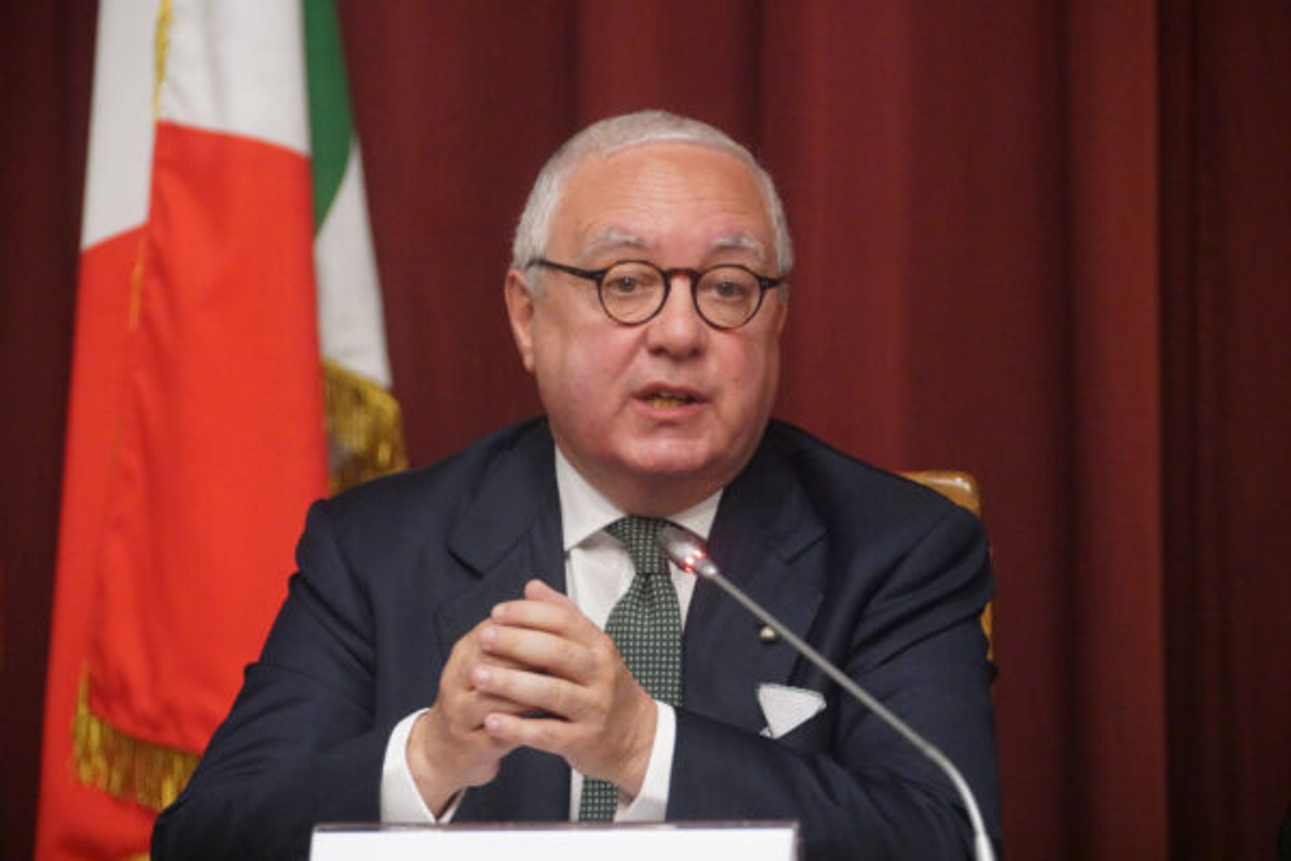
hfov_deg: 6.2
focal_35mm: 330
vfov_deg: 4.2
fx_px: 11833
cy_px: 430
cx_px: 646
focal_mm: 330
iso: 16000
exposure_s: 1/125
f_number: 5.6
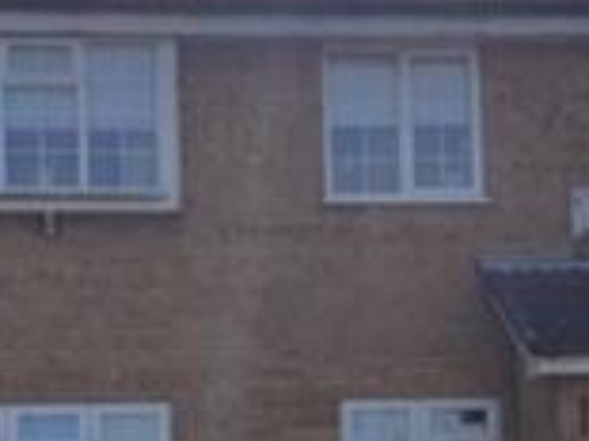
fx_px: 1666
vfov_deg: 14.9
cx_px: 276
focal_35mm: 98
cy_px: 420
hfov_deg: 20.0
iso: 50
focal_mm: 4.32
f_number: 2.4
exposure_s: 1/3280
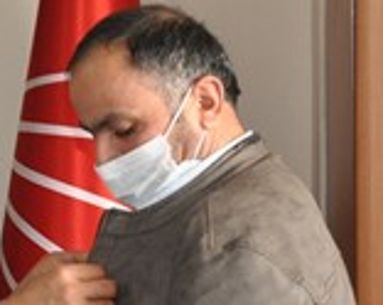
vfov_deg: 10.5
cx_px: -363
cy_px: 116
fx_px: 1662
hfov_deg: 11.9
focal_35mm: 147
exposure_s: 1/60
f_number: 5
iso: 1600
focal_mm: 25
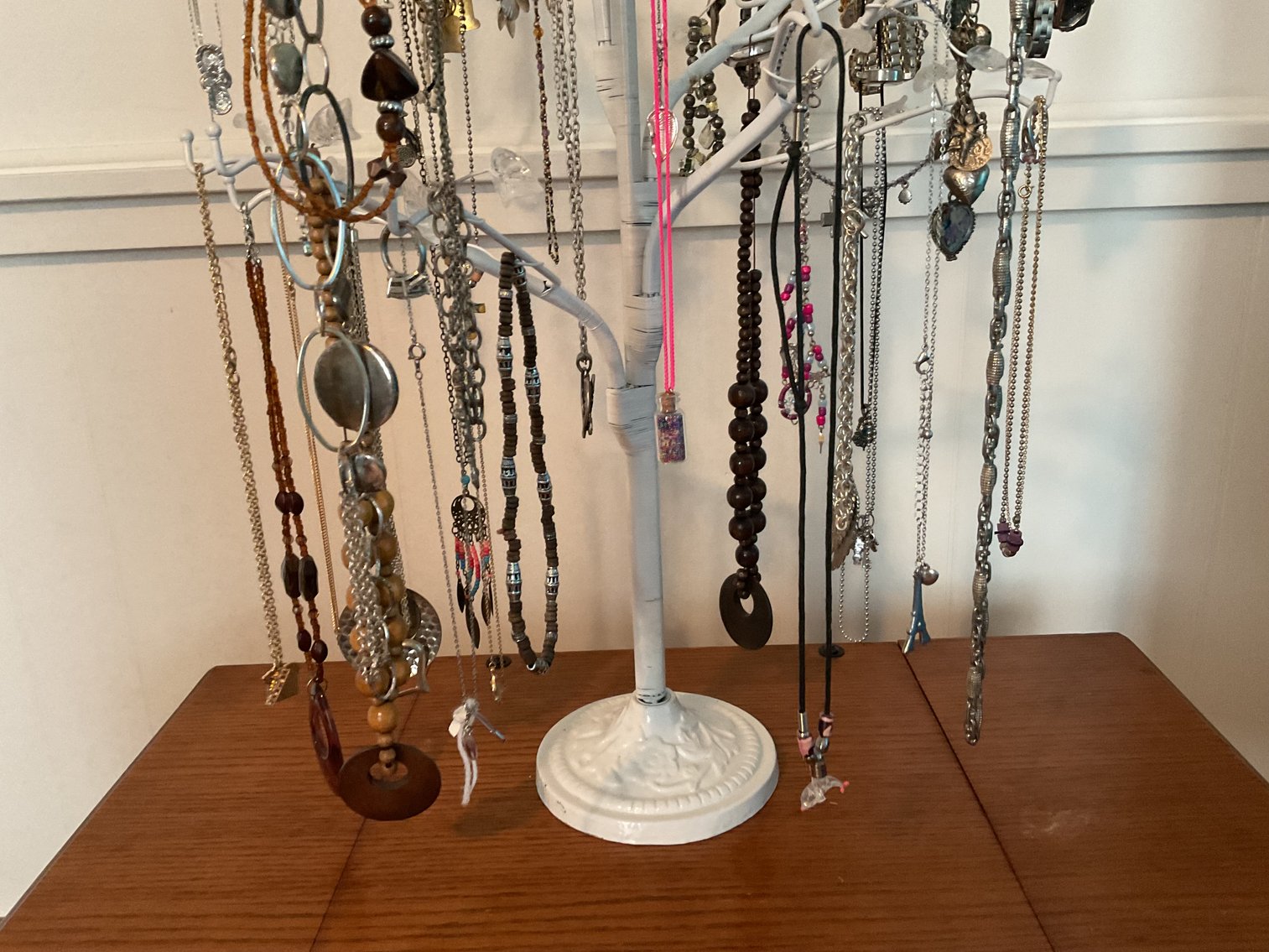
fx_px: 1063
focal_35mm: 29
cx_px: 634
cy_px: 476
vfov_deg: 48.2
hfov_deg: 61.7
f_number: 1.8
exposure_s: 1/40
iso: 320
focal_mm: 3
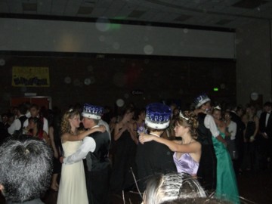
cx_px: 136
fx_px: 299
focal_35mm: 38
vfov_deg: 37.7
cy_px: 102
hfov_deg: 49.0
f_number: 3.1
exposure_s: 1/60
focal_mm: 6.3
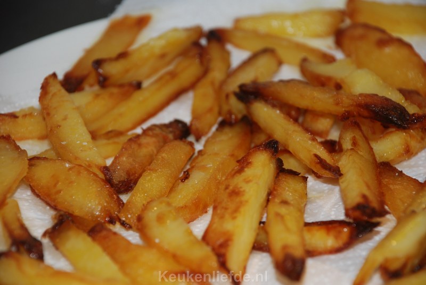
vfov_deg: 6.8
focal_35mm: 202
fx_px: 2400
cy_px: 142
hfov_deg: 10.1
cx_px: 213
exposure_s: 1/60
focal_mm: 135
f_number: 5.6
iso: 160
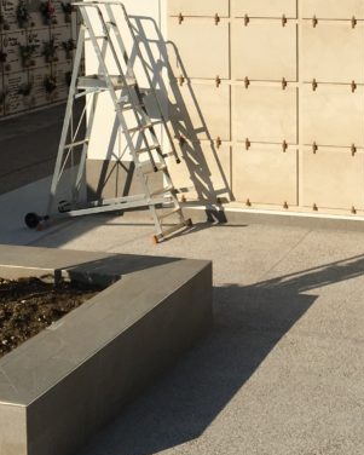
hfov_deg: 19.6
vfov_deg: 24.3
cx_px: 328
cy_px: 76
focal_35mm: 77
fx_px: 1036
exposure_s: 1/4525
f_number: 2.2
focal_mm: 4.15
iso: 25
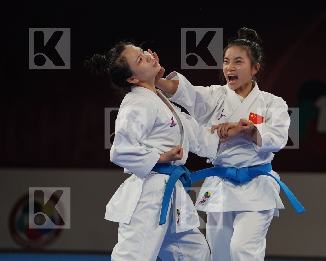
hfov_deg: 7.0
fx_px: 2673
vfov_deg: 5.6
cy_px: 128
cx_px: 202
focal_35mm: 277
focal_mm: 159
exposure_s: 1/500
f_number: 2.8
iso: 640
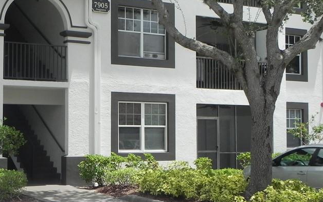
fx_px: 563
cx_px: 86
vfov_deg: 20.3
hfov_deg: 31.5
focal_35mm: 64
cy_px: 112
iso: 160
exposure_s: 1/367
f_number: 6.3
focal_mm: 6.6
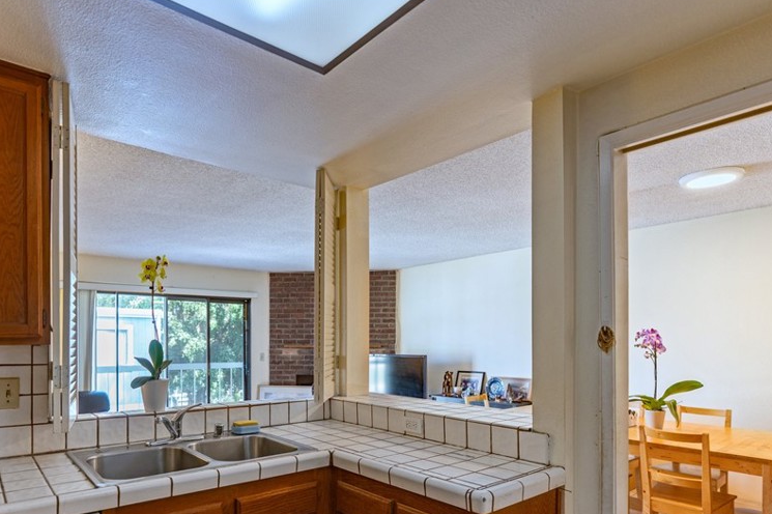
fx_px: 472
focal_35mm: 22
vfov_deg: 55.9
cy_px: 344
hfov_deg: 78.1
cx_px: 331
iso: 125
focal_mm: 16
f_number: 2.8
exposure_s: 1/25
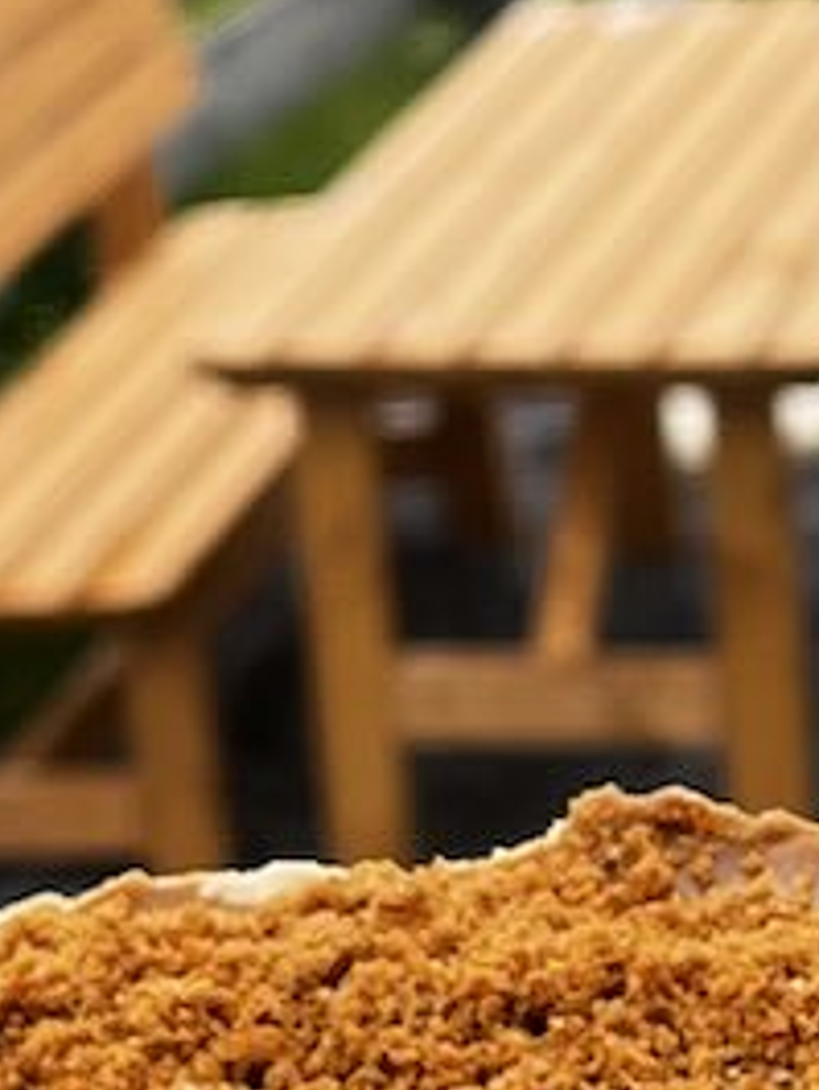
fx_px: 5768
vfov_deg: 10.8
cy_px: 590
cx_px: 860
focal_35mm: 183
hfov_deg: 8.1
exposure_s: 1/810
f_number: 1.6
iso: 50
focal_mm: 5.1
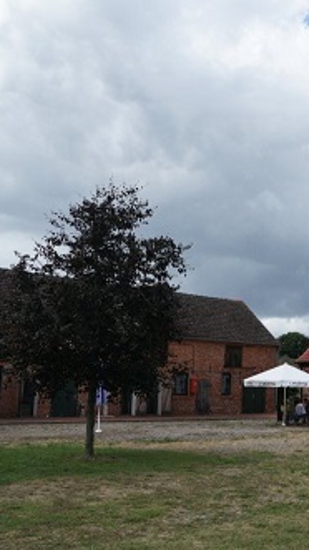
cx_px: 352
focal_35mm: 38
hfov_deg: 28.0
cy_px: 276
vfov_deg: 52.8
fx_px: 554
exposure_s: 1/250
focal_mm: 16
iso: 80
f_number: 5.6
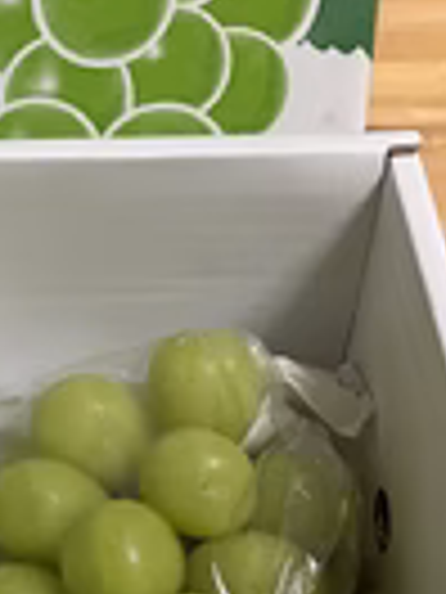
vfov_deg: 22.9
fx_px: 1460
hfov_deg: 16.6
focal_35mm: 85
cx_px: -86
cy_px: 418
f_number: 1.8
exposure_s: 1/60
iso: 125
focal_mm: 3.99
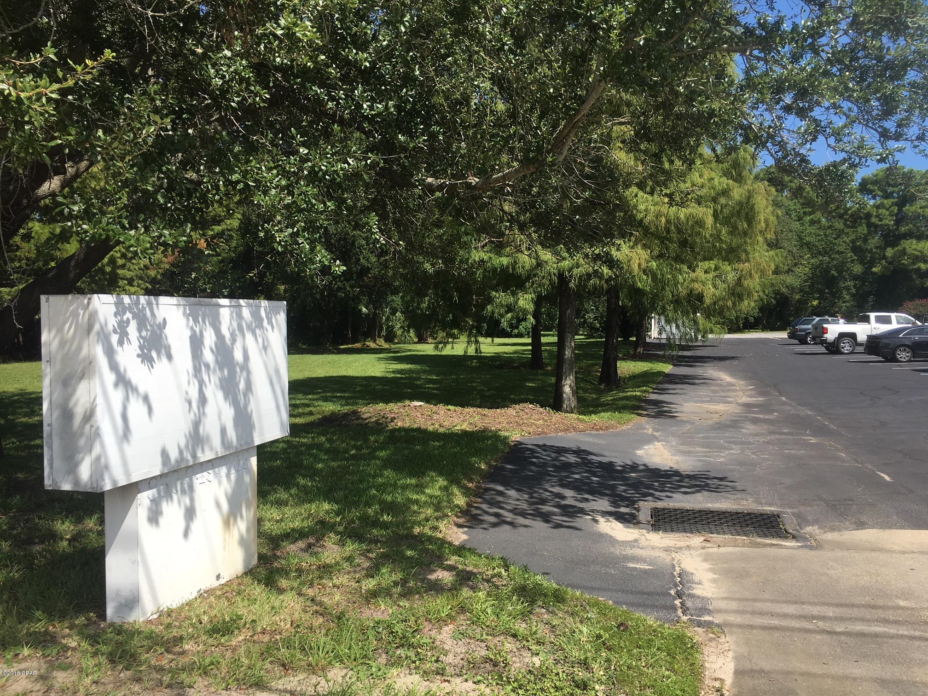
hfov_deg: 61.7
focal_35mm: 29
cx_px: 464
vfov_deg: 48.2
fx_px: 777
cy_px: 348
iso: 25
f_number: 2.2
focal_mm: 4.15
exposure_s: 1/1221
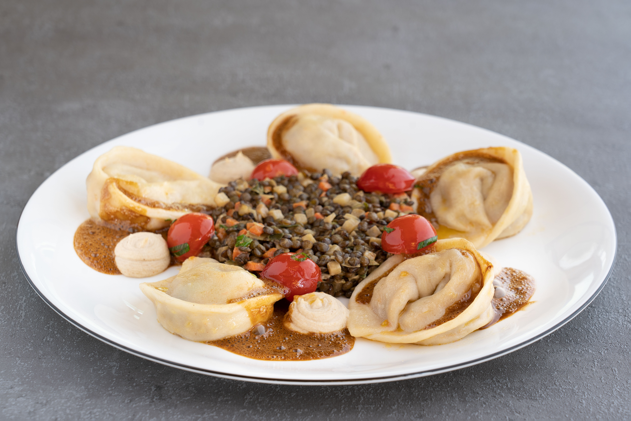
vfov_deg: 13.0
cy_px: 210
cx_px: 316
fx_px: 1840
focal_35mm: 105
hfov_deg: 19.5
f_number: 8
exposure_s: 1/5
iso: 100
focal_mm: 105
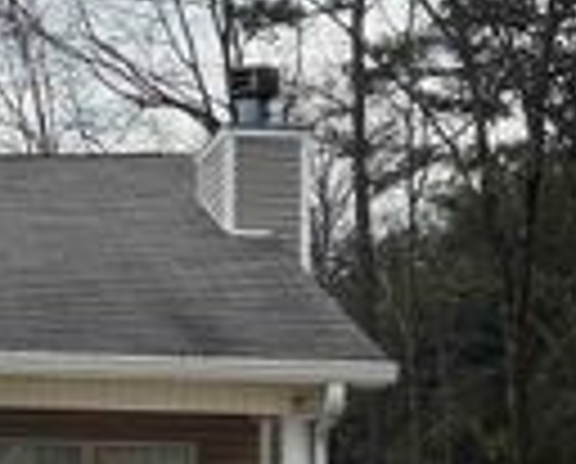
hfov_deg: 18.5
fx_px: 1692
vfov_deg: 15.6
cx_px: -72
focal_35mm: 99
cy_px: 282
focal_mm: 5.7
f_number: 1.5
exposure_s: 1/3704
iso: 50
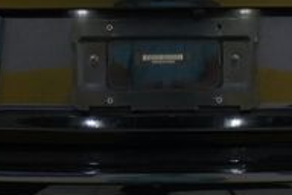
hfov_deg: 22.6
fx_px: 730
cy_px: 101
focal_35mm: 90
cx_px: 151
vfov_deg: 15.2
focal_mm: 18
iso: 320
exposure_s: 1/30
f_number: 3.5
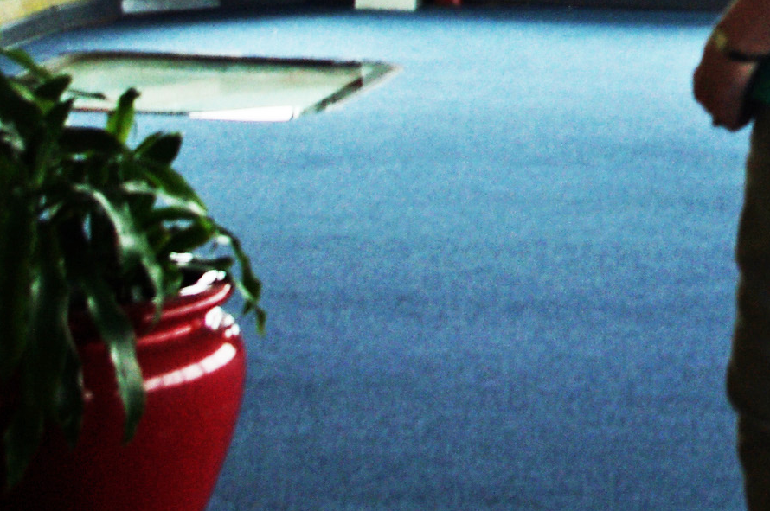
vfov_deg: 7.2
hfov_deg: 10.7
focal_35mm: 188
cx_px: 1036
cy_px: -232
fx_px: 4016
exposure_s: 1/100
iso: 200
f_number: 5
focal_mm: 26.25
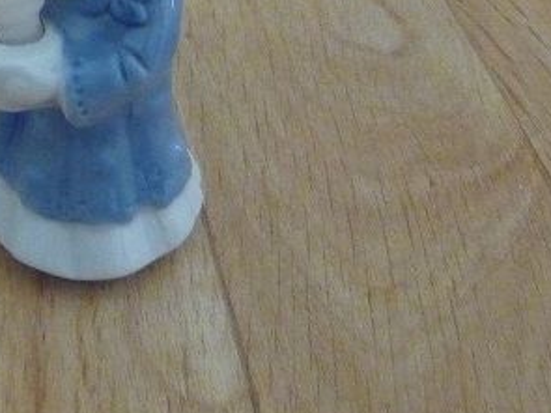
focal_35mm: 82
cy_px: 49
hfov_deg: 23.5
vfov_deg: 17.7
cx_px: 110
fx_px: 1305
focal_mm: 4.7
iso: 800
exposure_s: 1/25
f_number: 3.3
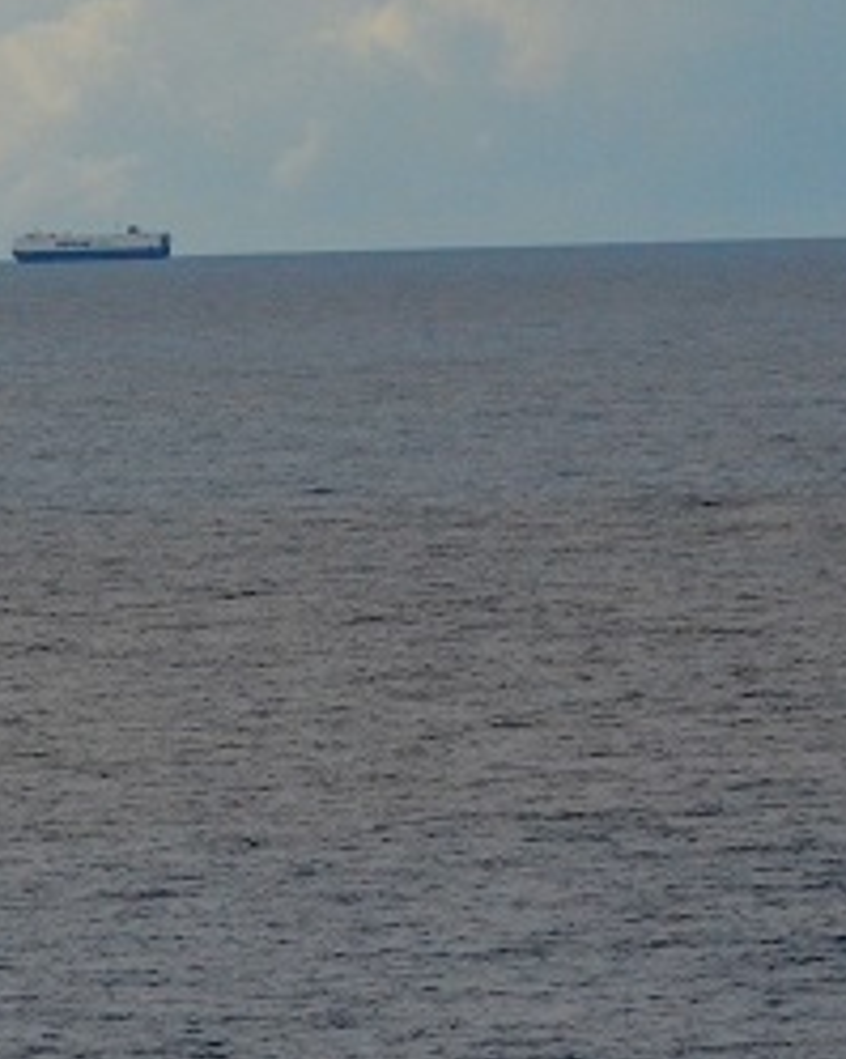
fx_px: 16751
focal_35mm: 535
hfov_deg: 2.9
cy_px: 436
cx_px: -772
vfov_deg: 3.6
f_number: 4.5
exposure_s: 1/8000
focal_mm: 95
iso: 800
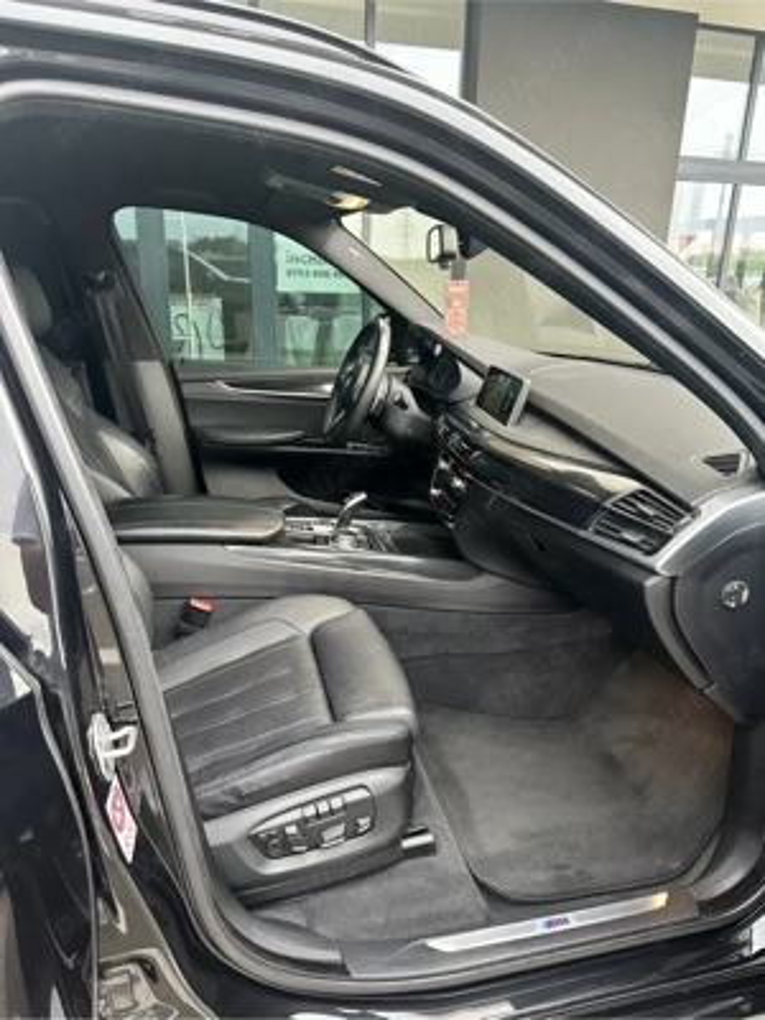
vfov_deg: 71.6
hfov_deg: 56.8
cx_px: 382
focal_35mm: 24
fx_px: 707
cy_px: 510
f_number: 1.78
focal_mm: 6.86
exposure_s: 1/60
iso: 400
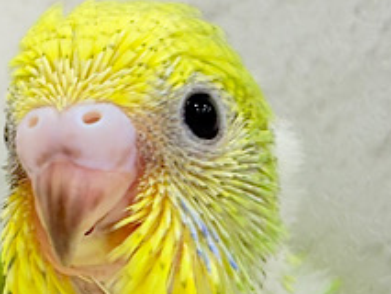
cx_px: 22
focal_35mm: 156
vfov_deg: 9.4
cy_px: 305
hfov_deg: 12.5
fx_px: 1763
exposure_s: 1/100
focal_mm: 5.96
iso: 64
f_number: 1.6
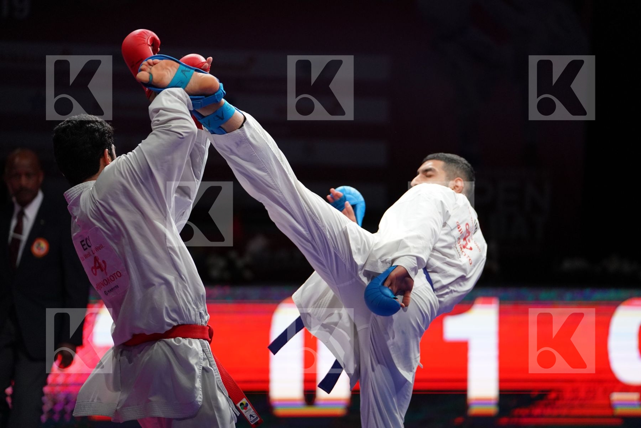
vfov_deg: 8.7
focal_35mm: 158
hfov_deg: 13.0
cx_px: 320
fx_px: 2813
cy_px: 214
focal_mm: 158
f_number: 2.8
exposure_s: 1/1000
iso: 3200
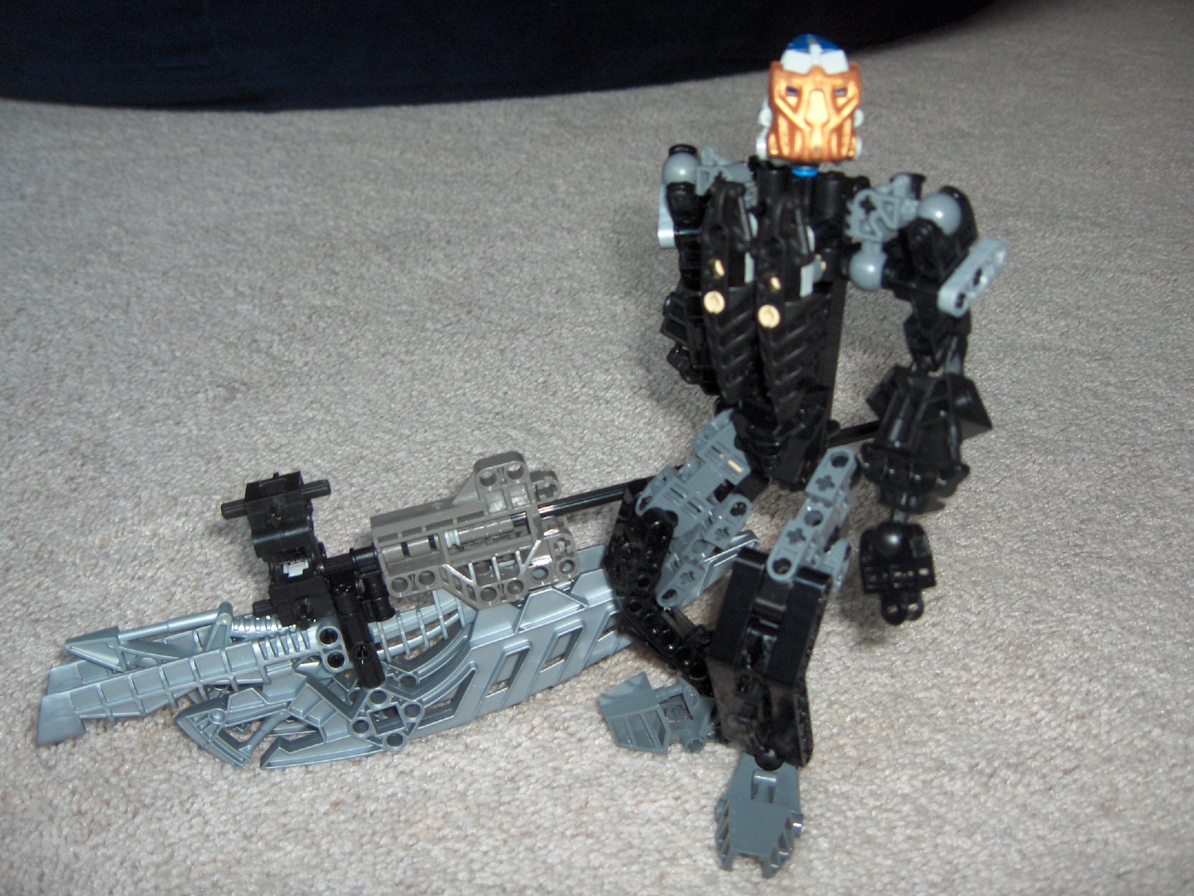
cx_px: 597
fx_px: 1345
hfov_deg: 47.9
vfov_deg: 36.8
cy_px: 448
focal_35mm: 39
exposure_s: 1/60
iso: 100
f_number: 2.8
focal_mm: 8
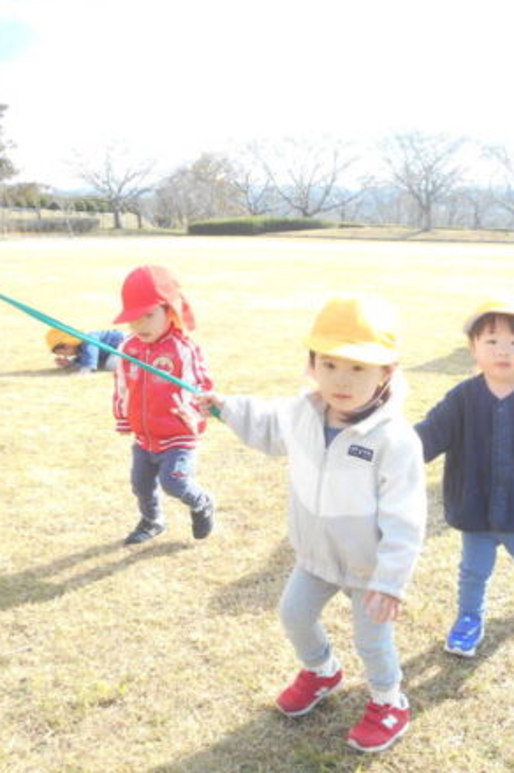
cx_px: 400
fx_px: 794
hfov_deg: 34.9
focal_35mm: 37
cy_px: 386
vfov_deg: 51.9
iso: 100
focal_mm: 4.6
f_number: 3.2
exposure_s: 1/250
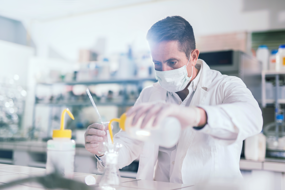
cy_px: 95
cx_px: 142
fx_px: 396
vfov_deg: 27.0
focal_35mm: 50
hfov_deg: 39.6
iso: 64
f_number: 1.4
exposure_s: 1/100
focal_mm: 50
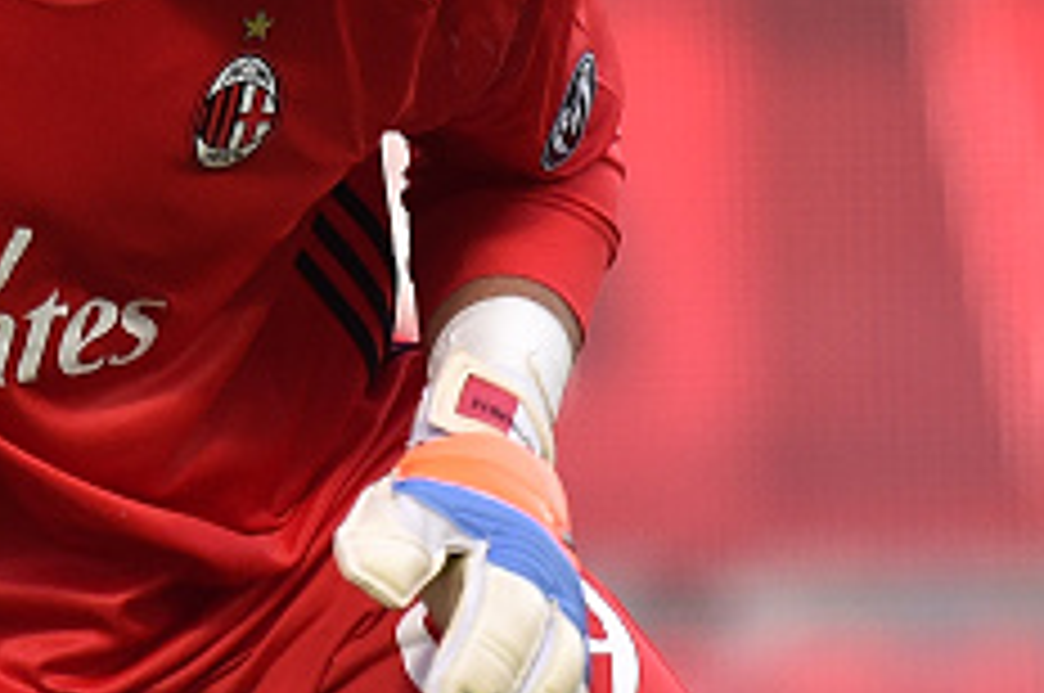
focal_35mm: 1411
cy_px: 151
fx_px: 40862
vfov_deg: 1.0
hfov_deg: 1.5
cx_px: -158
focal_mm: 550
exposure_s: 1/1250
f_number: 4
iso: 2000
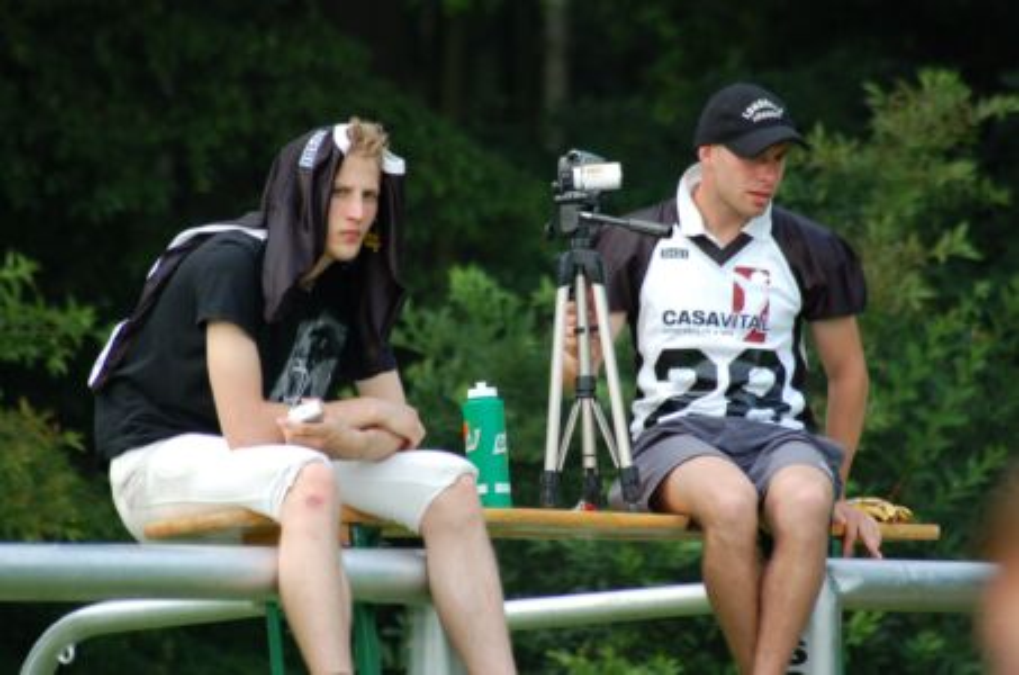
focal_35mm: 330
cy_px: 338
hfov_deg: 6.3
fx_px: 9321
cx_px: 510
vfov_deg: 4.1
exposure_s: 1/500
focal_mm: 220
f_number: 5.3
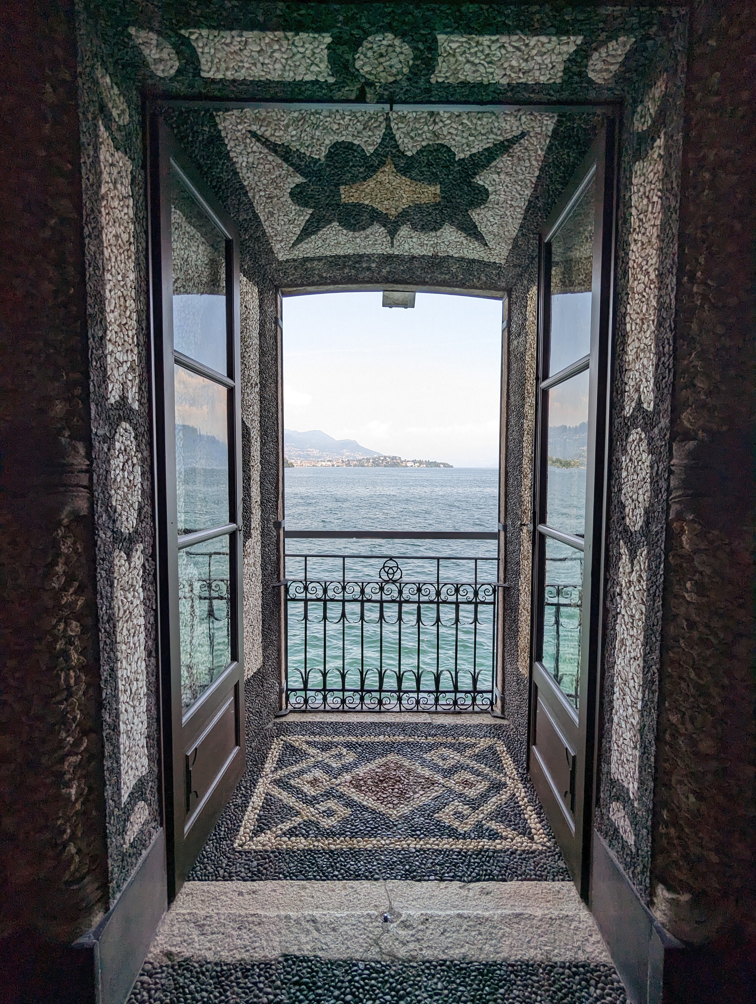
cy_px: 502
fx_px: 465
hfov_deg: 78.2
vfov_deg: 94.4
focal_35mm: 16
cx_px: 378
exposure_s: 1/454
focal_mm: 2.35
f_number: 2.2
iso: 45
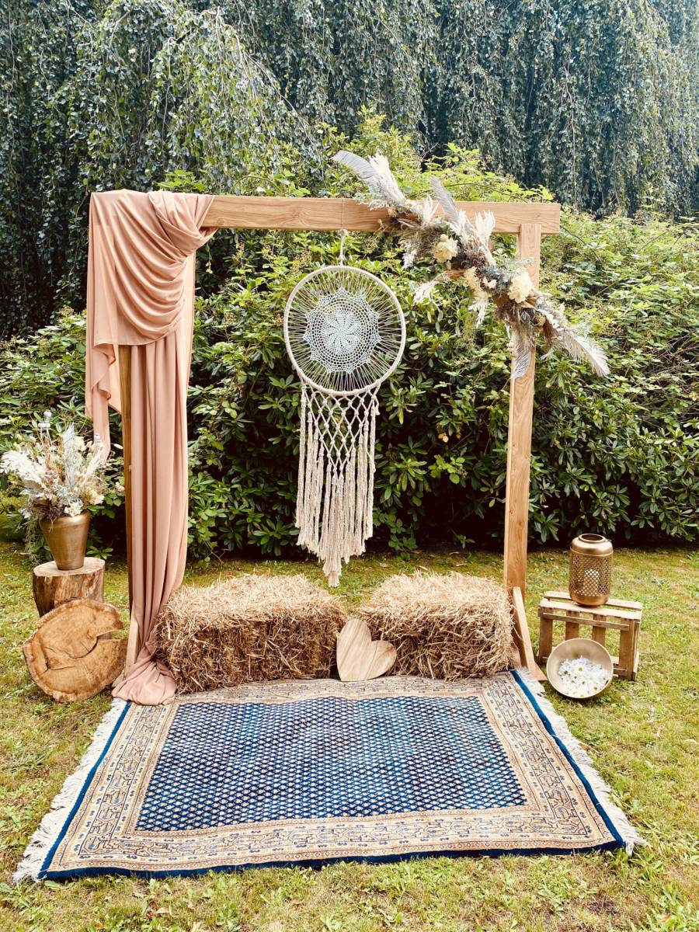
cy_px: 466
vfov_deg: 67.3
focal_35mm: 26
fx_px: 700
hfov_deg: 53.1
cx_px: 350
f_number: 1.8
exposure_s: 1/122
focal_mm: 4.25
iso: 32
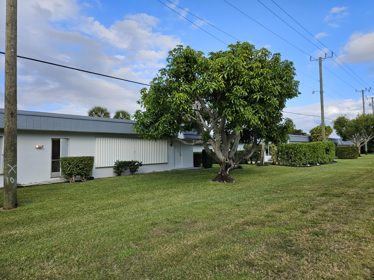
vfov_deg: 58.9
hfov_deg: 73.9
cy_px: 140
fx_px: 248
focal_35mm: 23
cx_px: 187
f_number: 1.8
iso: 32
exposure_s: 1/1509
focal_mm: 5.4
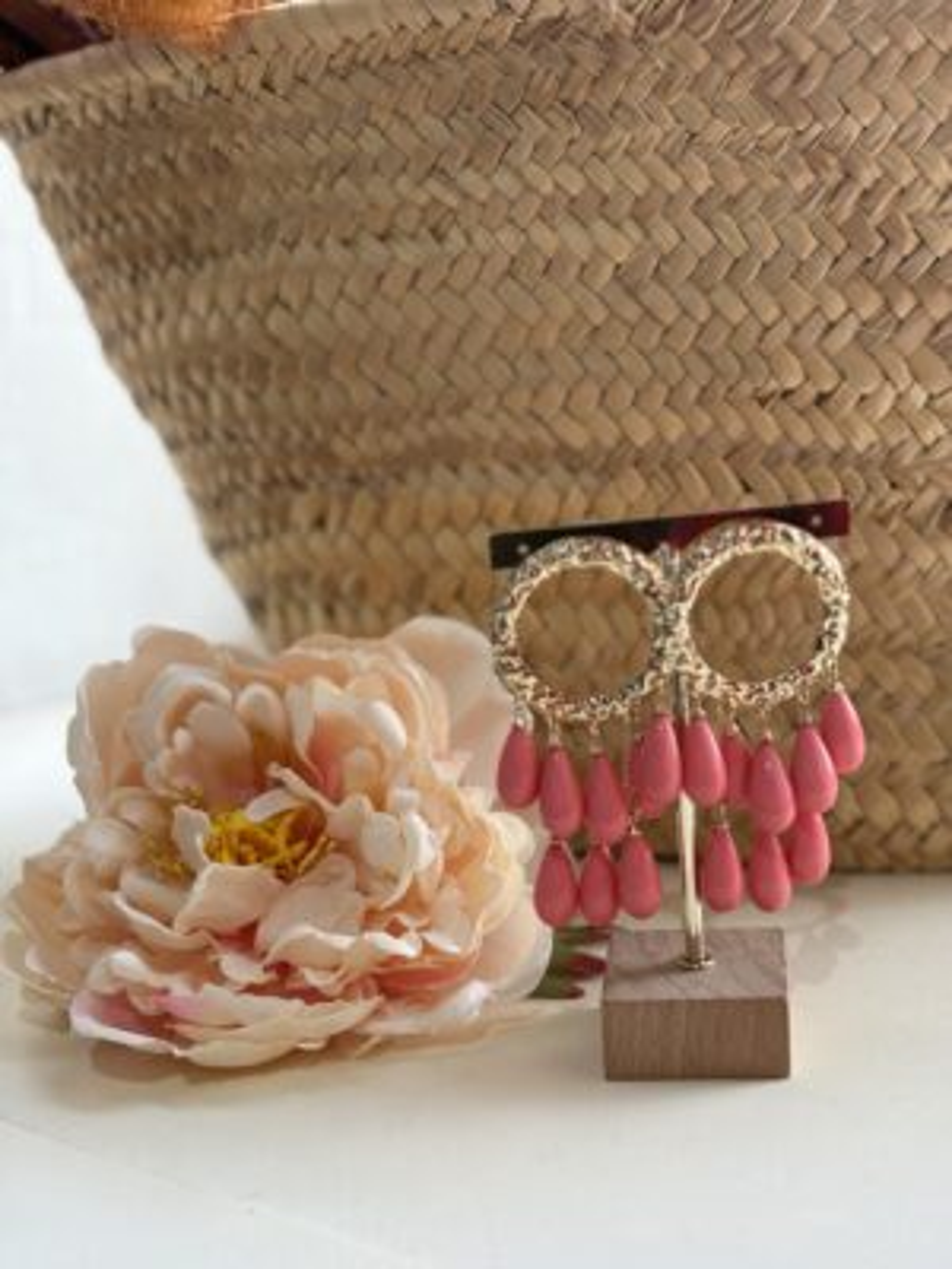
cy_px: 634
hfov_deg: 28.0
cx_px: 476
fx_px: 1907
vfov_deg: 36.8
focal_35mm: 52
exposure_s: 1/50
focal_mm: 5.96
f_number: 1.6
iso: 32
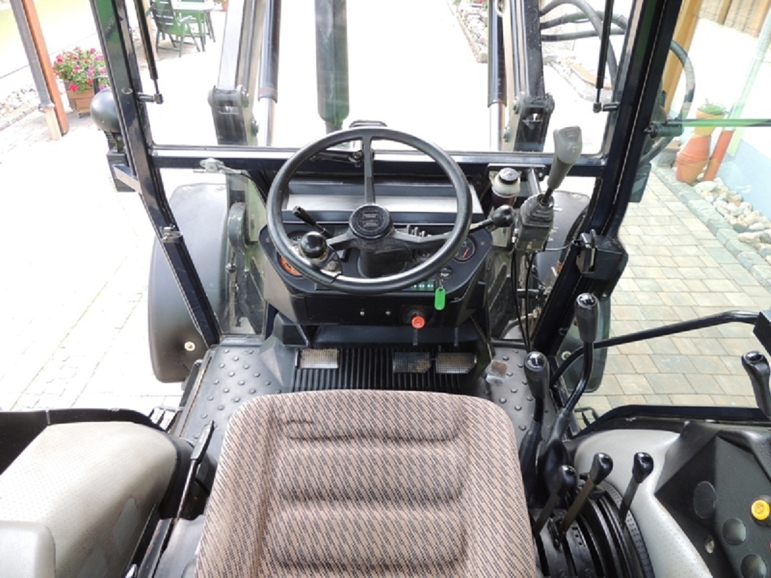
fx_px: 535
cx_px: 386
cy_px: 289
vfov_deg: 56.8
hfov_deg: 71.6
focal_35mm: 24
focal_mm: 4.3
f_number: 3
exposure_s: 1/40
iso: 100
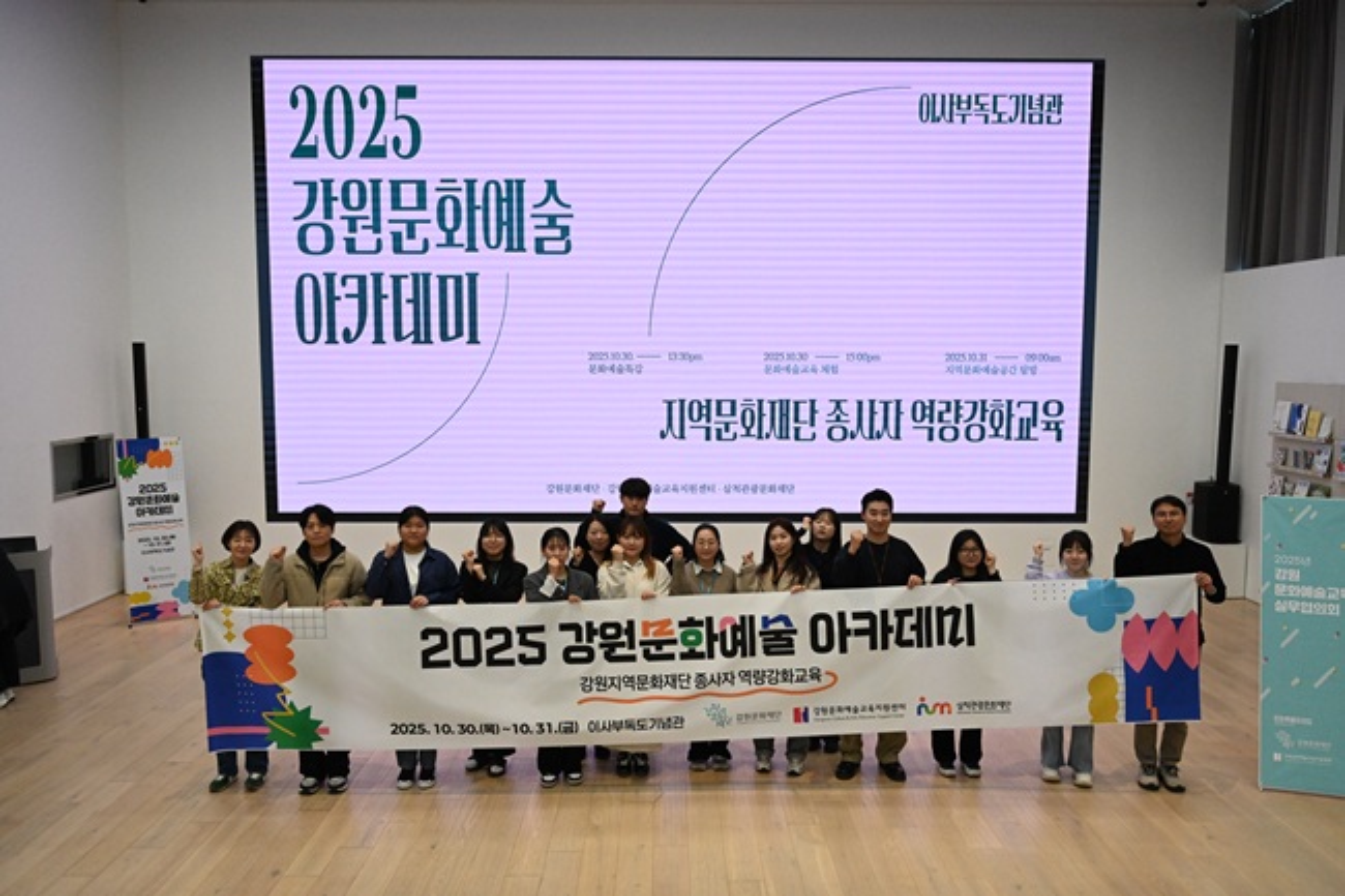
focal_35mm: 29
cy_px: 448
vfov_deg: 44.9
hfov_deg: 63.7
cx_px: 672
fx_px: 1083
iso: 4000
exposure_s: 1/1250
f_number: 4
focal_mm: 29
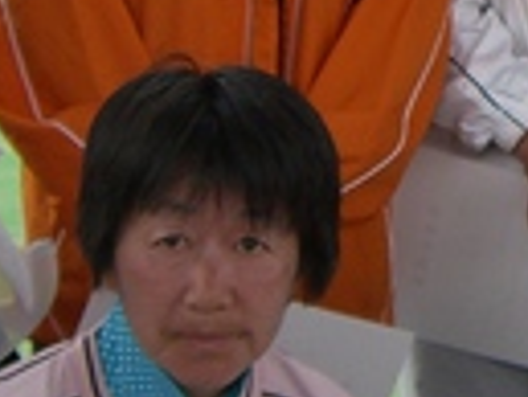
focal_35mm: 205
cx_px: 604
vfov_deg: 7.2
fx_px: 3130
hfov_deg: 9.5
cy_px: -47
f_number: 2.7
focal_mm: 6.2
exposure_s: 1/160
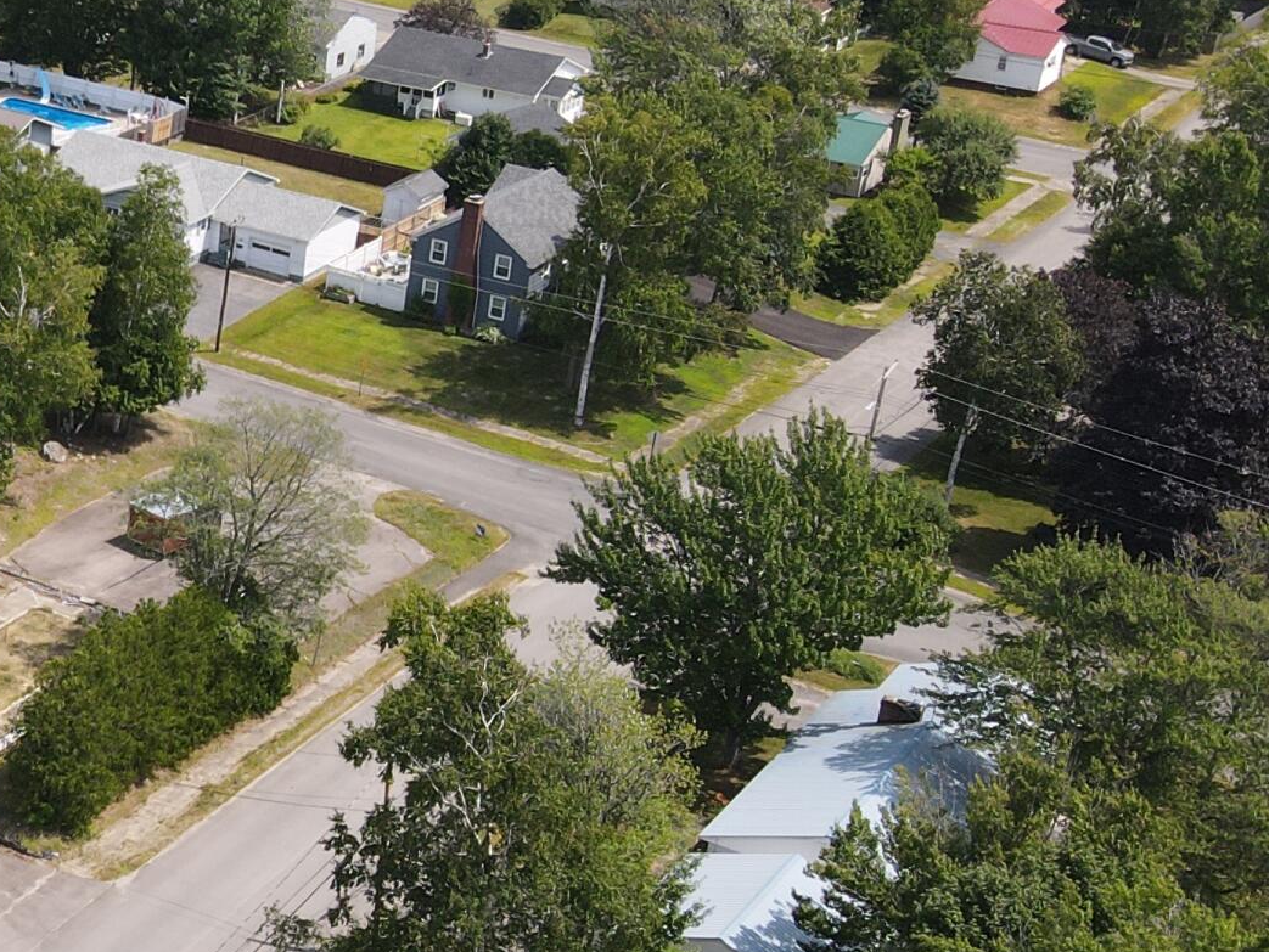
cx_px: -352
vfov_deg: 21.3
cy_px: 506
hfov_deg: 24.7
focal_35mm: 69
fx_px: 2530
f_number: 2.8
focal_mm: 4.5
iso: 100
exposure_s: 1/500
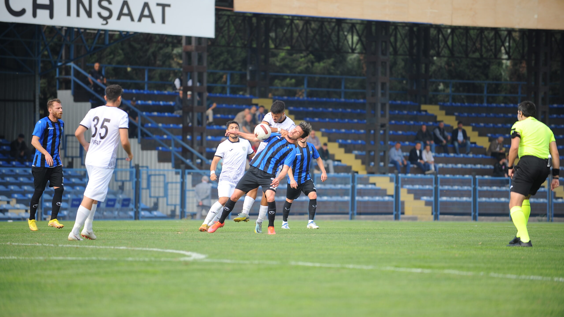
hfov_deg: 10.3
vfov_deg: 5.8
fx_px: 3141
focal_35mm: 210
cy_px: 150
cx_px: 282
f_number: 2.8
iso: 200
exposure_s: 1/1000
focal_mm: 200
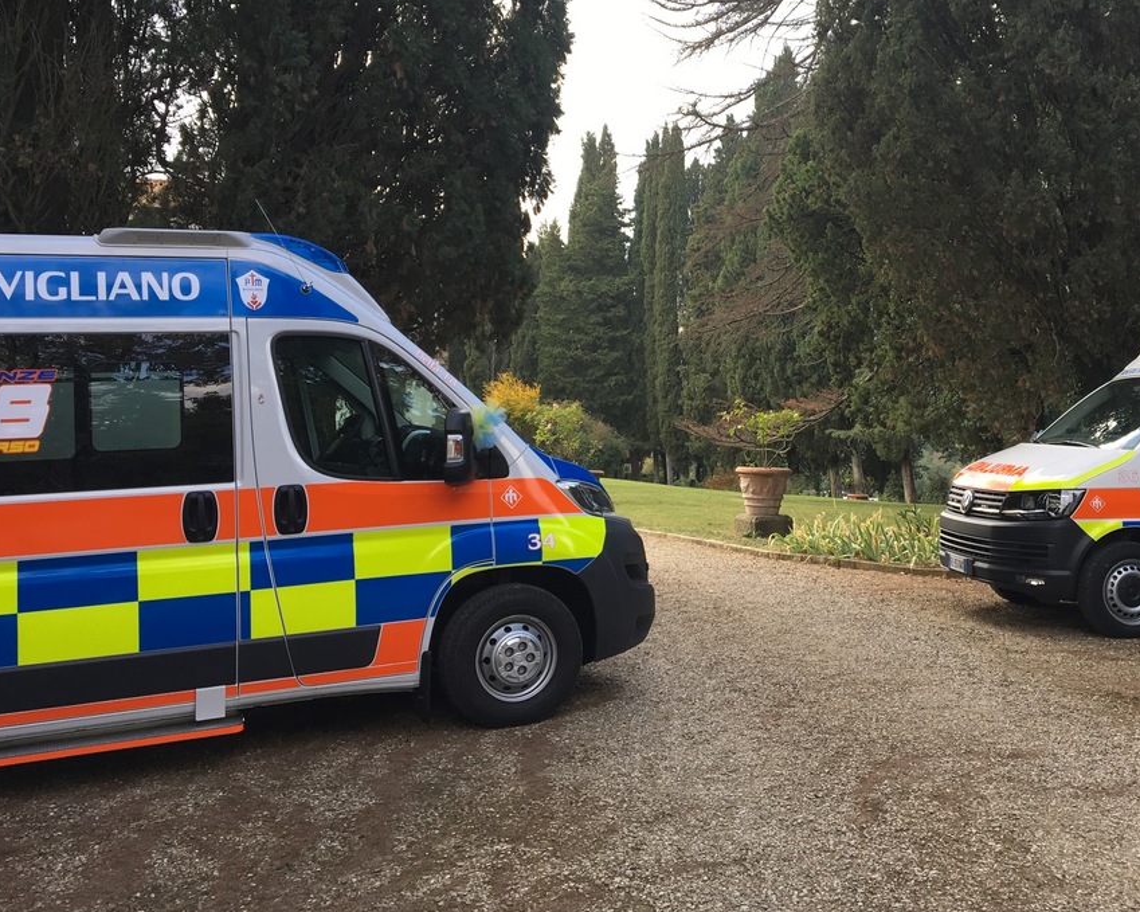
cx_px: 756
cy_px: 347
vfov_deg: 37.1
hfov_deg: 45.1
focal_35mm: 40
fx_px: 1349
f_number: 2.2
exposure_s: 1/176
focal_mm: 4.15
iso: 25
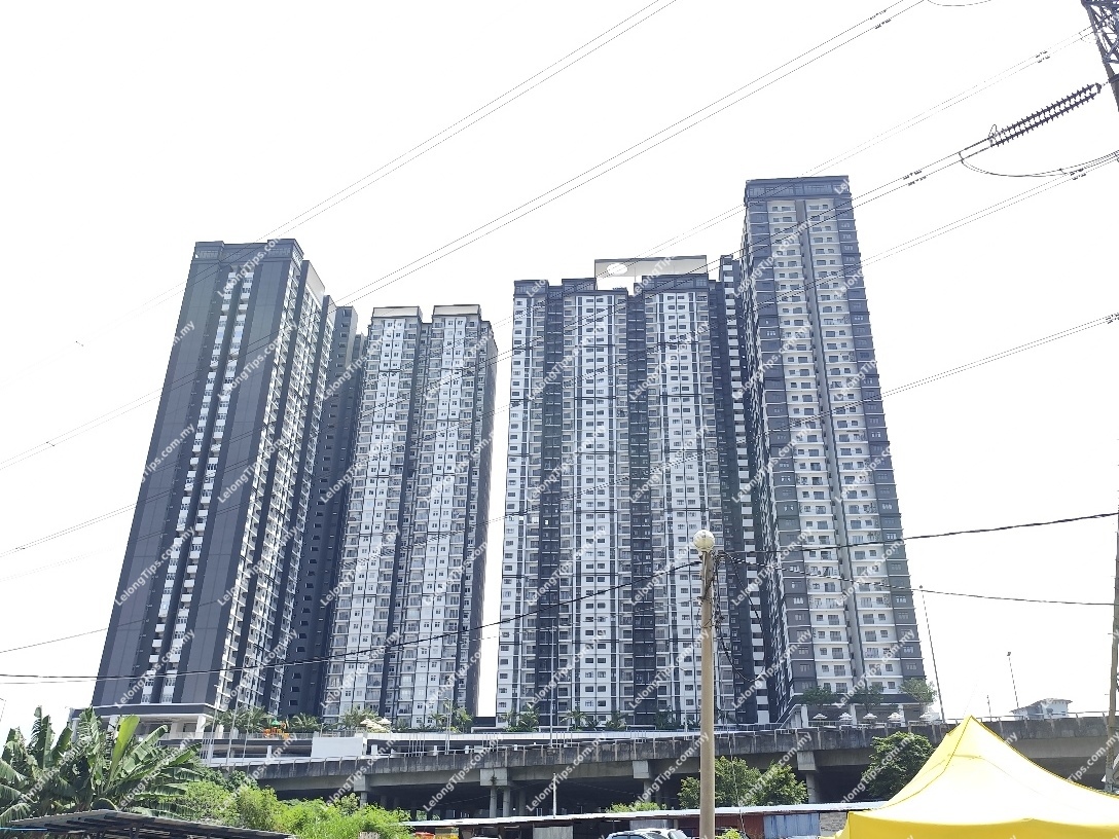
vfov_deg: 58.9
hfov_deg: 73.9
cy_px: 420
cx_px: 560
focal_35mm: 23
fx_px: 744
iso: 50
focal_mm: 6.19
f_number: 1.65
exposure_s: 1/536
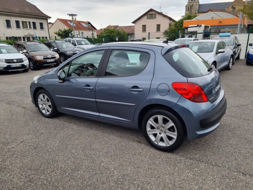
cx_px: 126
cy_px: 95
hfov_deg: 67.3
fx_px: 190
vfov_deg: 53.1
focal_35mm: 26
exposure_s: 1/166
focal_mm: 5.4
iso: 50
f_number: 1.8
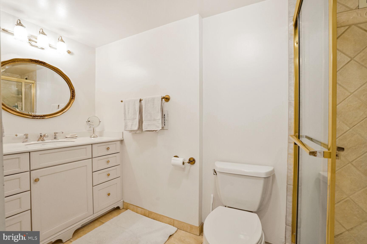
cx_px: 184
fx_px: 163
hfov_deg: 96.7
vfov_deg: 73.7
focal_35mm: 16
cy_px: 122
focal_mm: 16
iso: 800
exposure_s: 1/30
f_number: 8
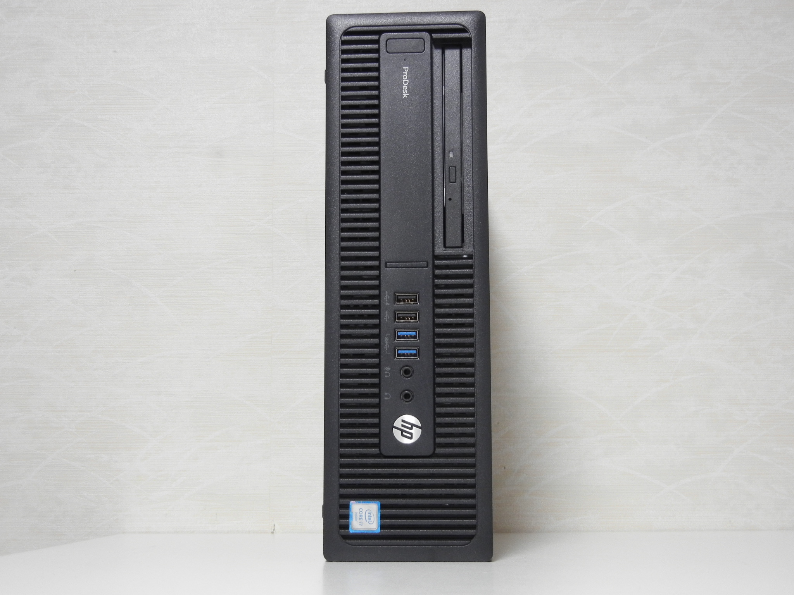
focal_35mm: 52
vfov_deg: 28.0
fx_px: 1193
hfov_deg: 36.8
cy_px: 298
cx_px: 397
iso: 400
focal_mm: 9.3
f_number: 3.9
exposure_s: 1/6.8
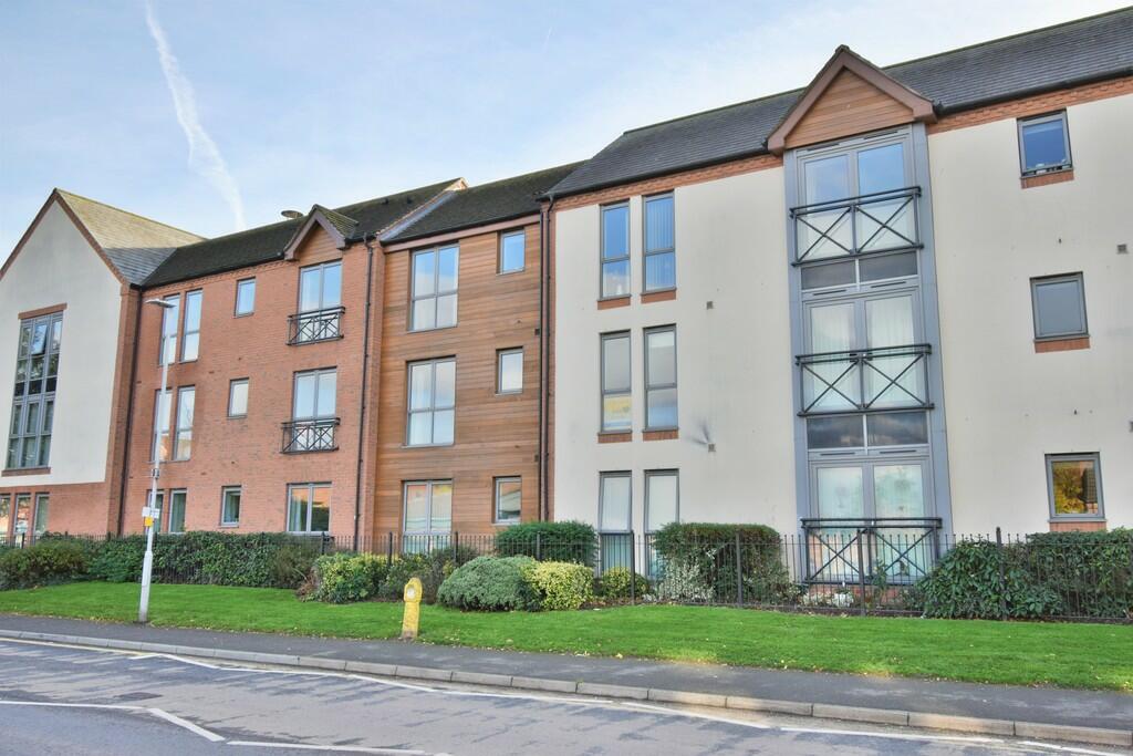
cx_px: 566
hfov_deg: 61.9
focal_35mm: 30
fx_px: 944
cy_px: 378
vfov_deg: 43.6
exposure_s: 1/320
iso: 320
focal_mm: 20
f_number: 5.6
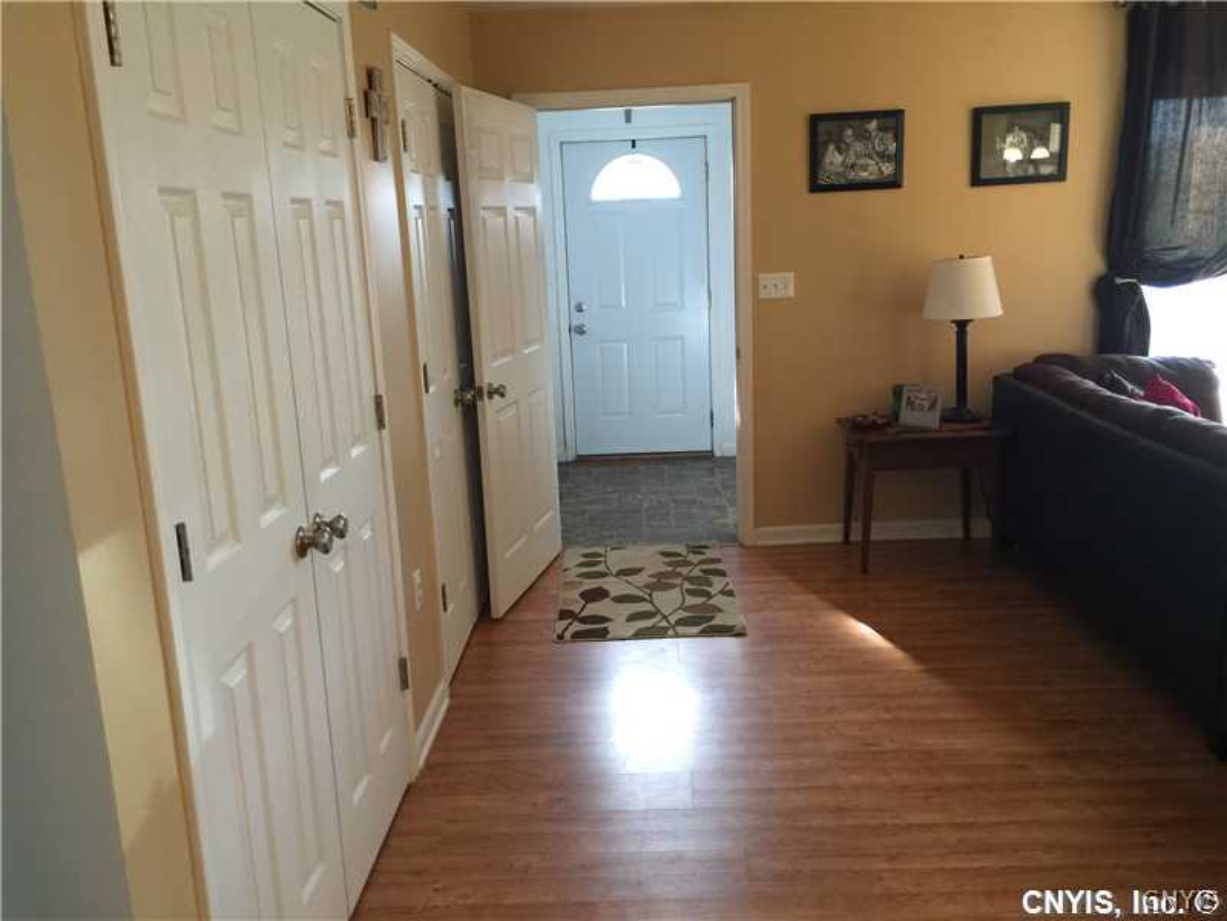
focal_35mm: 29
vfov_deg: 48.2
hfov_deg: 61.7
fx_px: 1028
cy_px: 460
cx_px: 614
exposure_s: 1/15
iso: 80
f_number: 2.2
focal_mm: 4.15
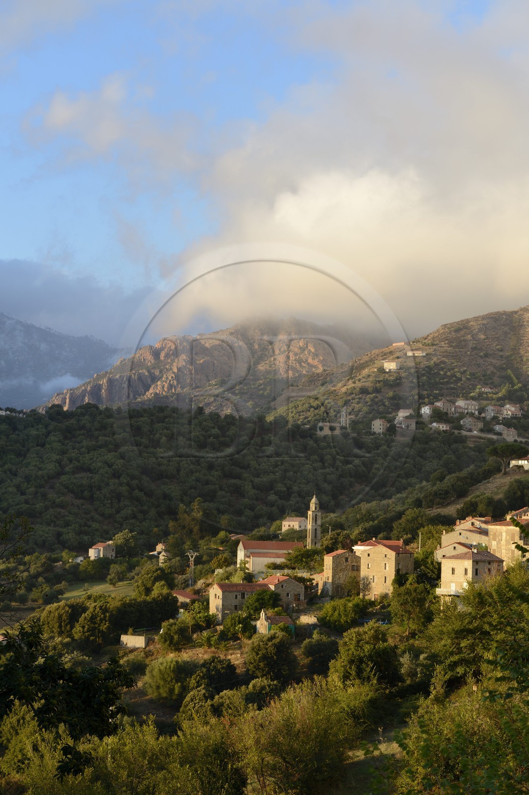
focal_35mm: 86
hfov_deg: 15.9
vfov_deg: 23.7
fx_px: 1897
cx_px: 264
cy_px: 398
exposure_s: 1/160
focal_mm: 86
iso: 200
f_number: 7.1
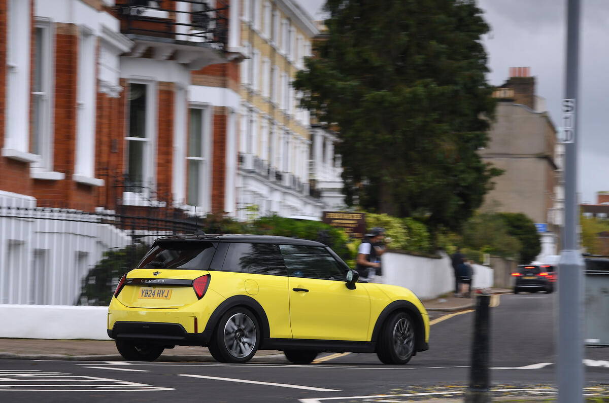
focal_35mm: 138
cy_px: 202
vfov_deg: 9.9
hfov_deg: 14.9
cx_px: 304
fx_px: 2330
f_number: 9
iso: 500
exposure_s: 1/80
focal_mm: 92
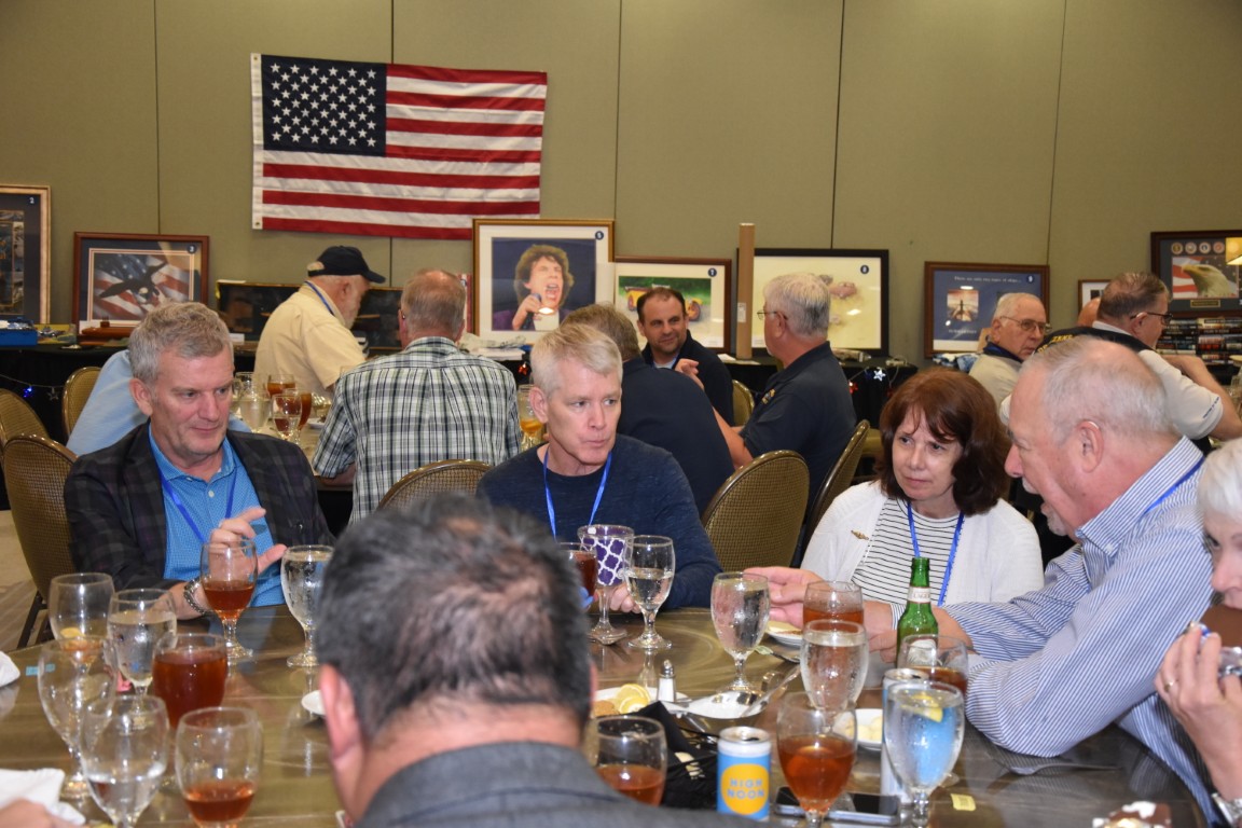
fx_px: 1759
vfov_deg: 26.5
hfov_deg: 38.9
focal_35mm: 51
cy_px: 414
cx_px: 621
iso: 1600
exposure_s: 1/60
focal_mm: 34
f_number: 4.2
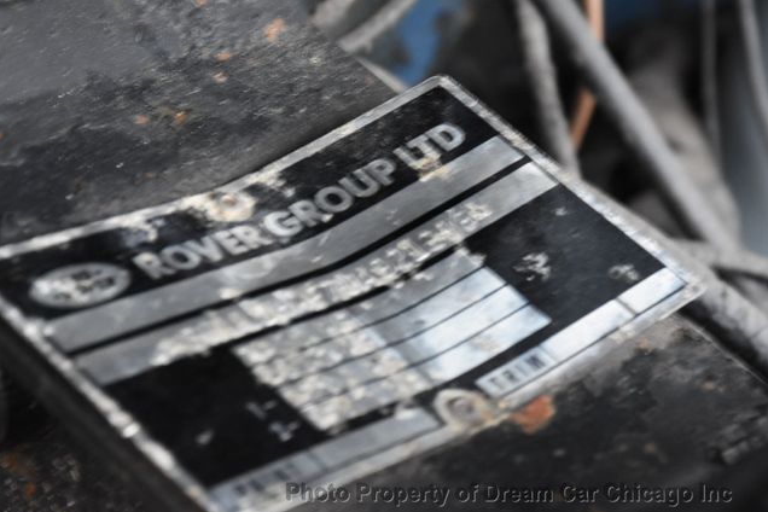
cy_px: 257
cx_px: 384
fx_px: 2901
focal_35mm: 136
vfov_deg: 10.1
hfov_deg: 15.1
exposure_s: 1/15
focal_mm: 90
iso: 2000
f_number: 13
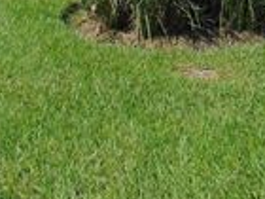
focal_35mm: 89
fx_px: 681
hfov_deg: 21.7
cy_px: -143
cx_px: 221
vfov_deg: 14.8
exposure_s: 1/200
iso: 80
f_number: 7.7
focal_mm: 4.5
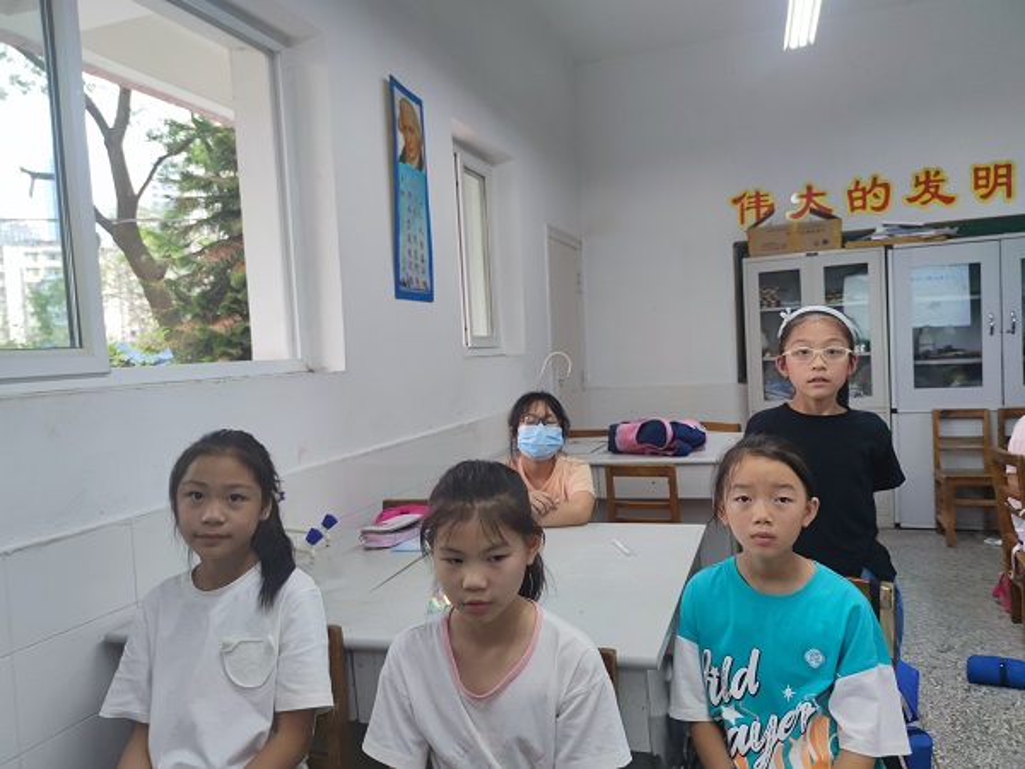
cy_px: 384
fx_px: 711
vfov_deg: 56.8
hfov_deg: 71.6
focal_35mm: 24
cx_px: 512
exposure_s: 1/100
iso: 147
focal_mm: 6.72
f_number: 1.69
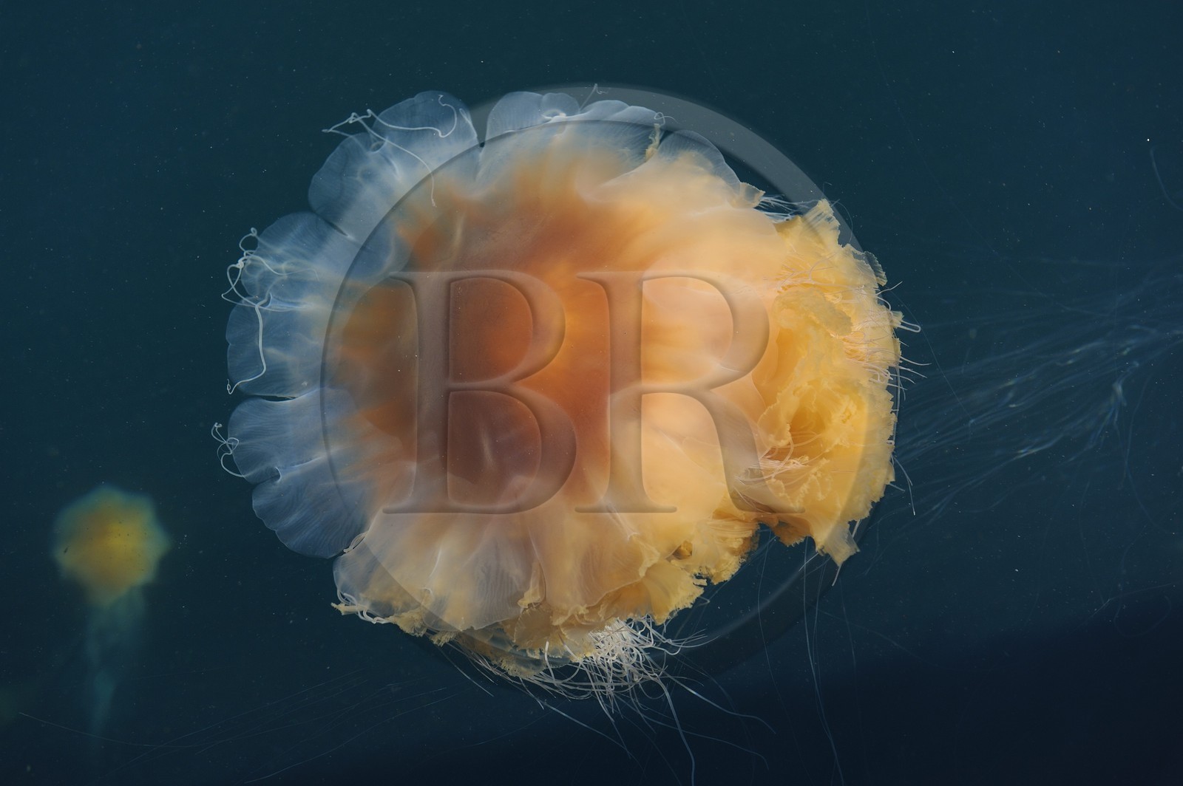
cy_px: 393
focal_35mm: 70
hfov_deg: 28.9
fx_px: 2298
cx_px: 592
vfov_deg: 19.4
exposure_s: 1/160
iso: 200
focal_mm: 70
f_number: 6.3
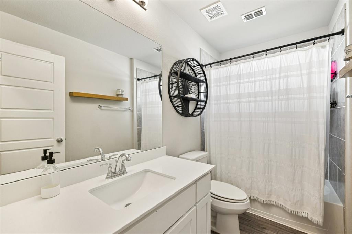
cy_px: 117
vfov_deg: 75.5
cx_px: 176
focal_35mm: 16
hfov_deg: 98.6
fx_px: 151
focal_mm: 15.5
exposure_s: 1/25
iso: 400
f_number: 8
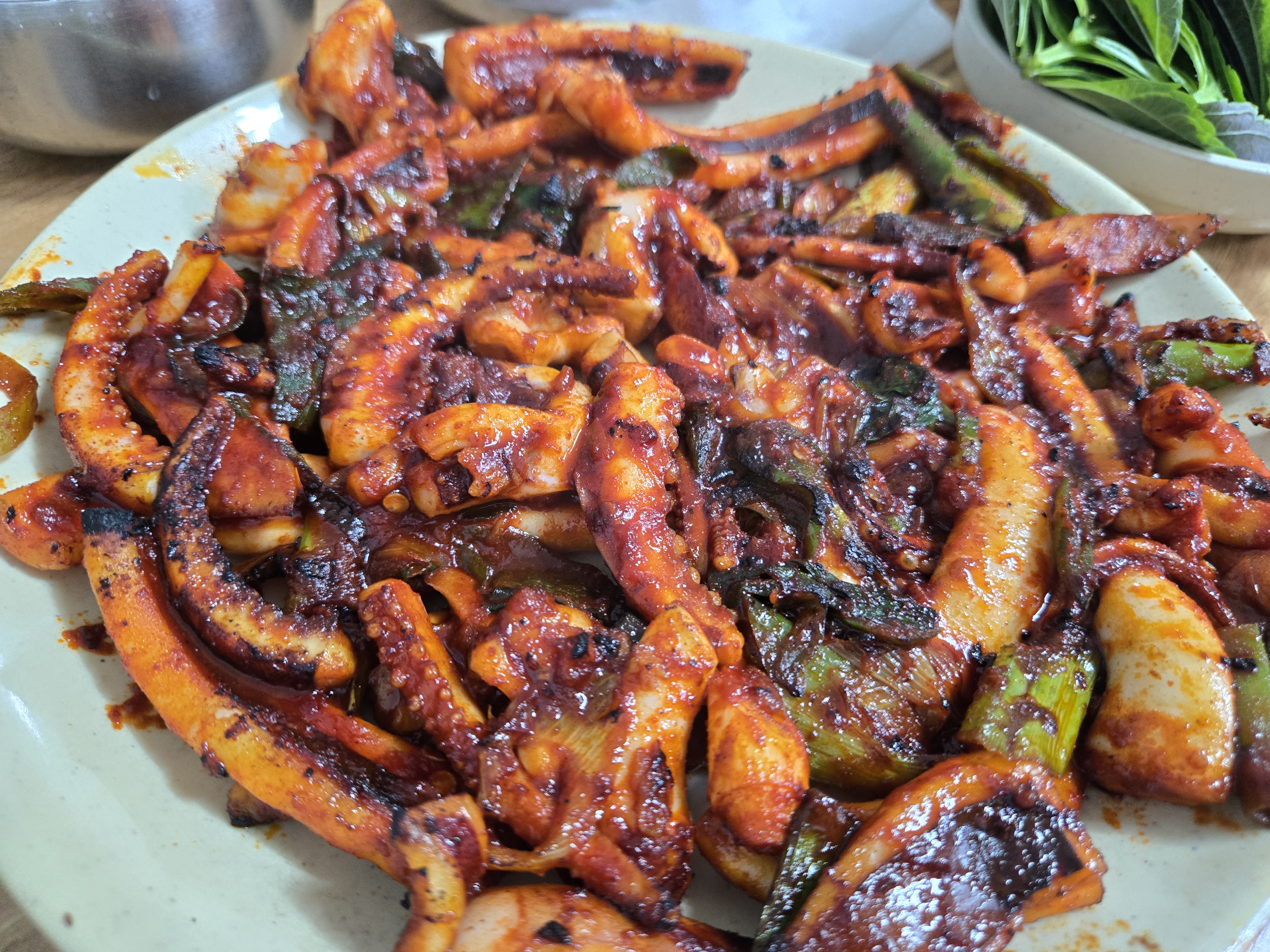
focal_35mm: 23
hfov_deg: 73.9
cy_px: 476
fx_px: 844
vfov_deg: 58.9
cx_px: 635
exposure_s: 1/120
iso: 500
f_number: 1.8
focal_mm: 5.4
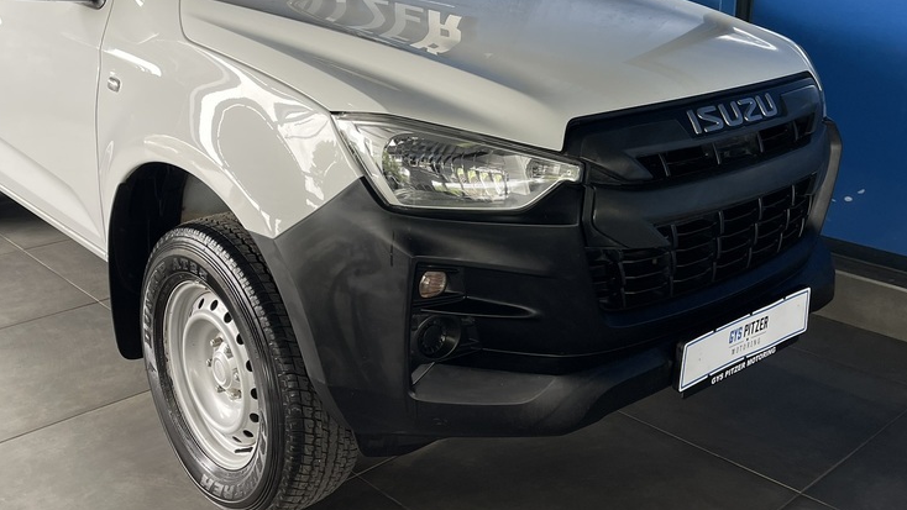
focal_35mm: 38
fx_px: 914
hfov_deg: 52.5
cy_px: 151
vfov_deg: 30.8
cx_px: 372
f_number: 1.6
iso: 80
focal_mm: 5.1
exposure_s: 1/100
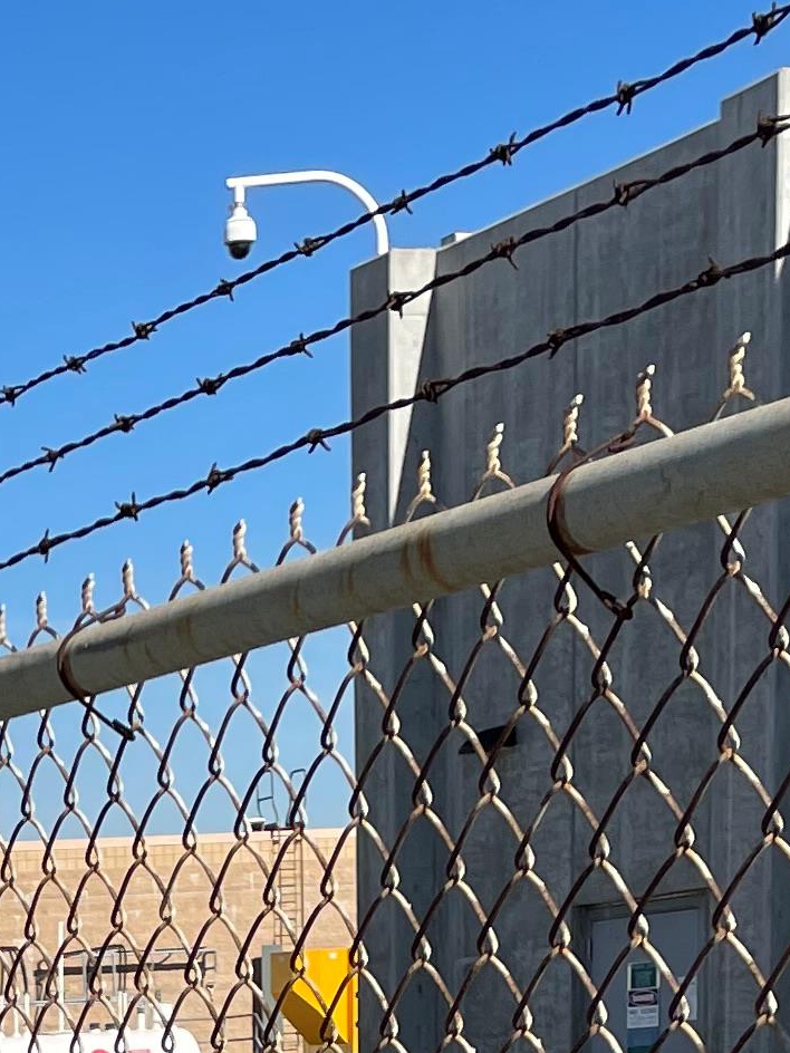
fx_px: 3378
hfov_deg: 12.8
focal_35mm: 111
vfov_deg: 15.4
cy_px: 1848
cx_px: -328
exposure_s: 1/4000
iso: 32
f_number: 1.6
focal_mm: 4.2
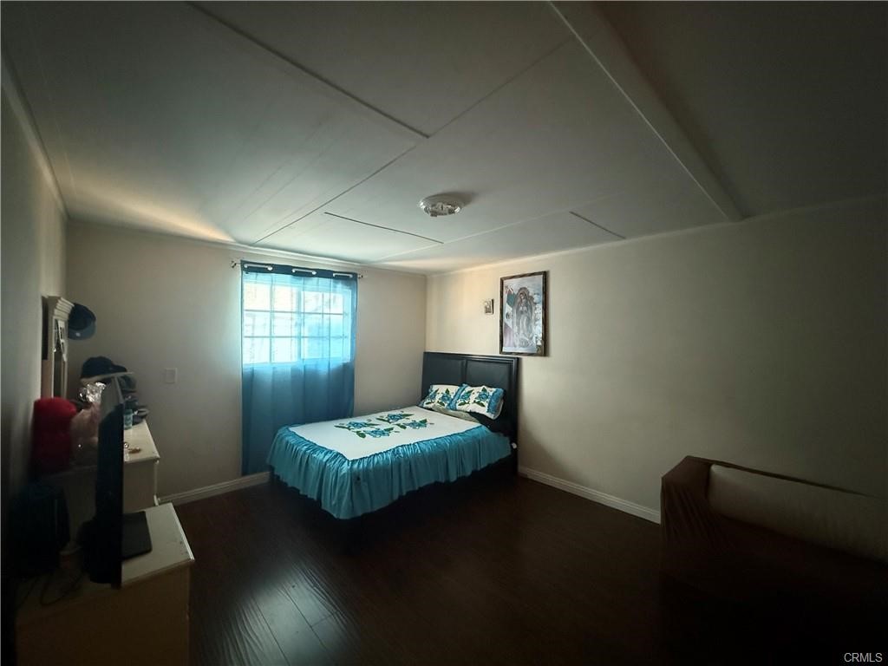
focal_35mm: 14
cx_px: 444
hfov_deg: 102.1
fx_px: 359
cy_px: 333
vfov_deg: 85.7
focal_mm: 2.22
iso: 1600
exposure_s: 1/60
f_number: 2.2
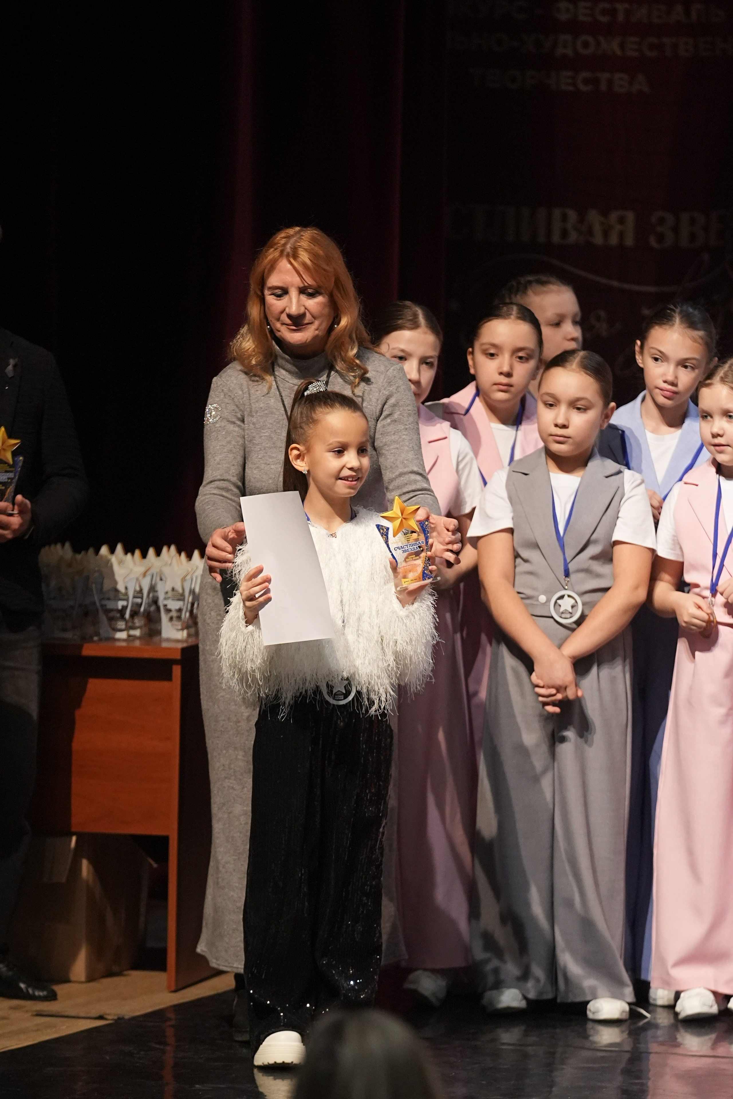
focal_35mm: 279
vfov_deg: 7.4
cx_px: 366
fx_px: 8520
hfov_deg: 4.9
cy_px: 550
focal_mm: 186
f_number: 2.8
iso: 3200
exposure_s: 1/400
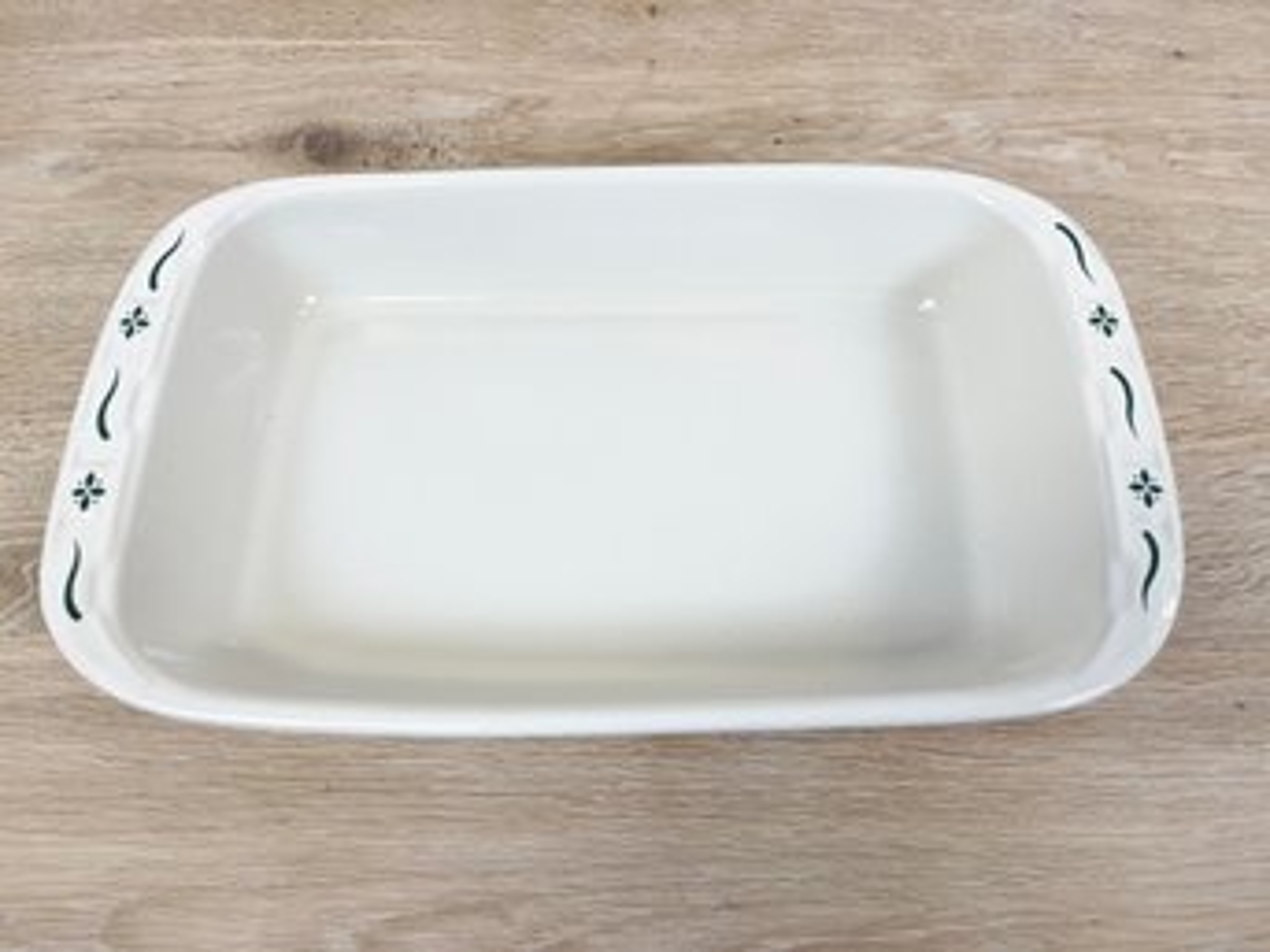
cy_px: 476
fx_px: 954
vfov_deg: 53.0
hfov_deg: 67.3
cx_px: 635
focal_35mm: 26
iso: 50
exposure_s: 1/120
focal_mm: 5.1
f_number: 1.6
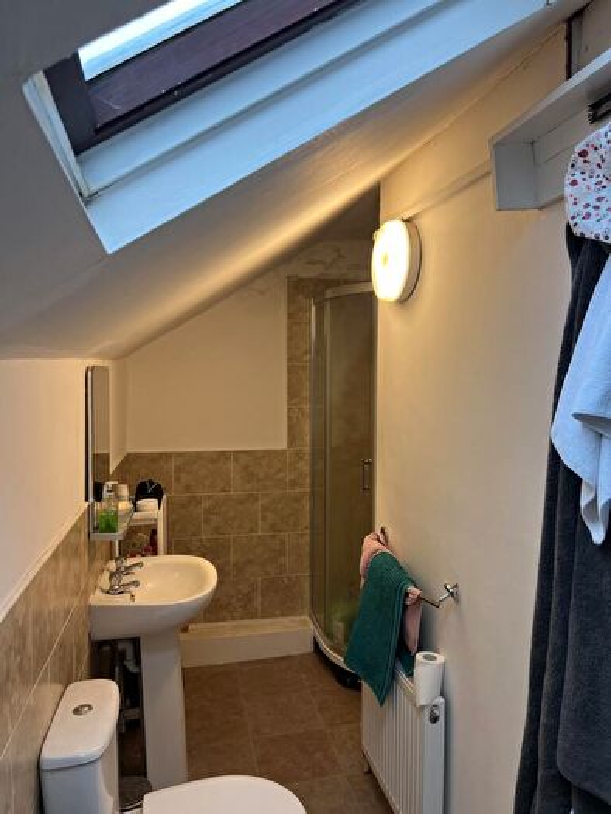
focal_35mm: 26
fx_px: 612
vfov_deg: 67.3
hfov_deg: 53.1
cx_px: 306
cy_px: 407
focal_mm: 5.7
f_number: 1.5
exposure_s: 1/100
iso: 80
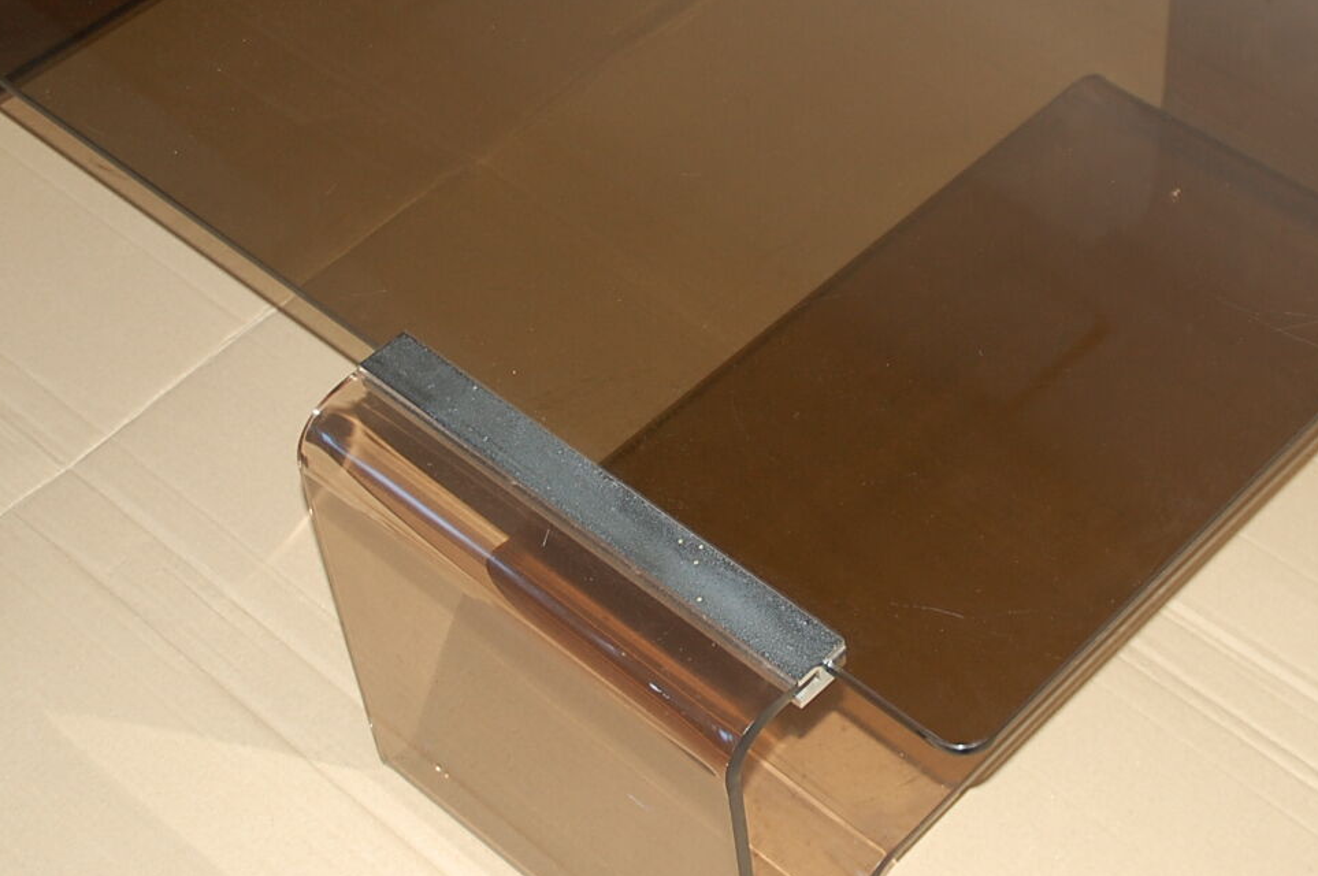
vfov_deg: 18.1
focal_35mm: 75
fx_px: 2743
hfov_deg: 27.0
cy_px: 285
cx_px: 788
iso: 400
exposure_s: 1/60
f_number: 4.2
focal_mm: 32
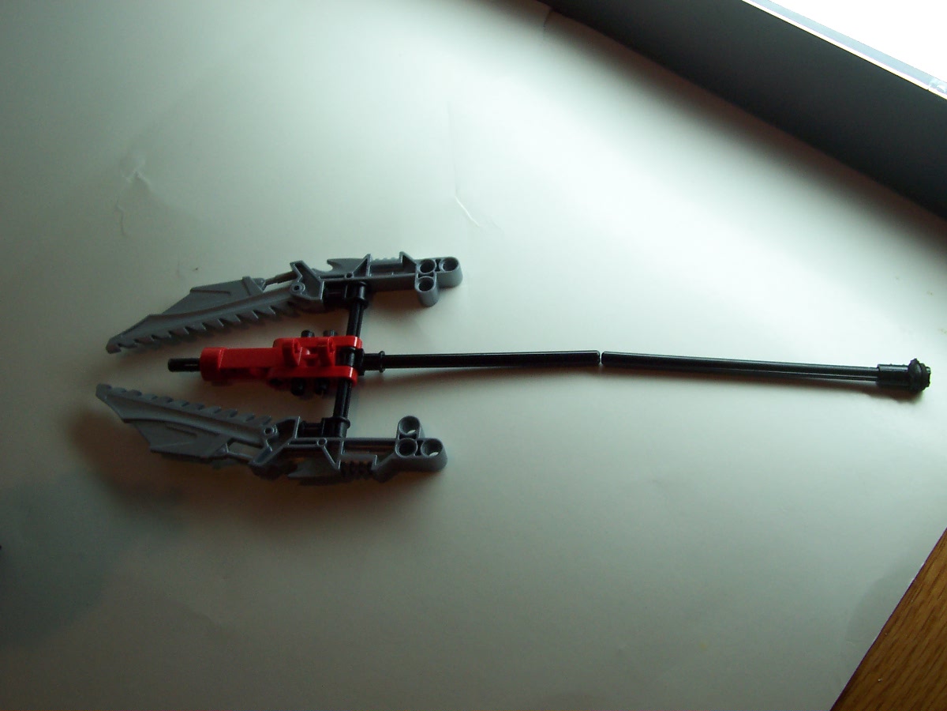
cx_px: 474
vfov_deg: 38.7
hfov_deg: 50.1
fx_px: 1012
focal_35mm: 37
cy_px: 356
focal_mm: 5.6
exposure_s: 1/90
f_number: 2.8
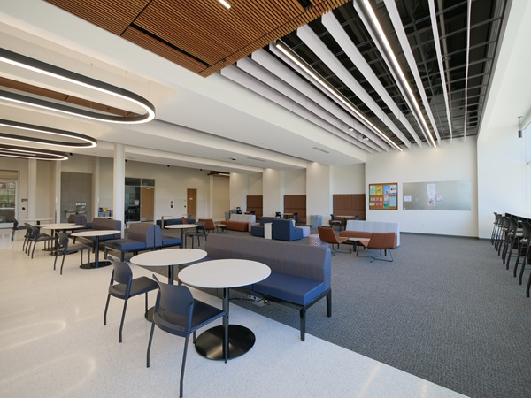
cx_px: 266
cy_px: 199
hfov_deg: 102.1
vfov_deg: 85.7
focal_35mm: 14
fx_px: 215
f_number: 4
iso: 200
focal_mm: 7
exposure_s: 1/80
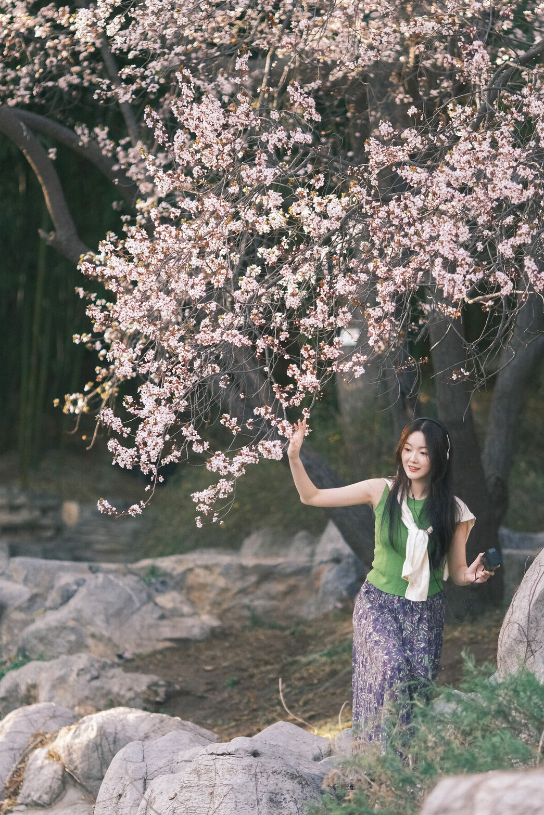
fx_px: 4623
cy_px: 406
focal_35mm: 204
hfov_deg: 6.7
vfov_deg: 10.1
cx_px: 271
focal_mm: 135
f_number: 2
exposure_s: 1/2400
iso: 2000
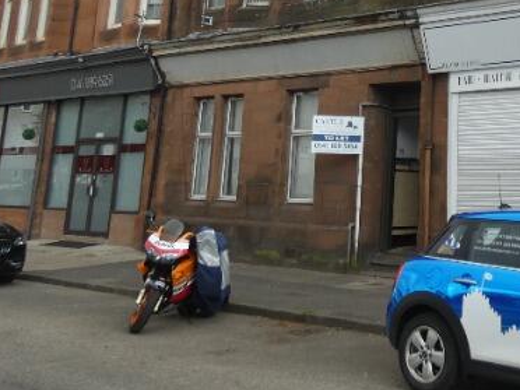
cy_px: -31
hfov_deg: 32.9
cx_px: 481
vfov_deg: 24.9
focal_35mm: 55
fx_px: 826
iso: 80
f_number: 2.8
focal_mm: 3.6
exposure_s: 1/400
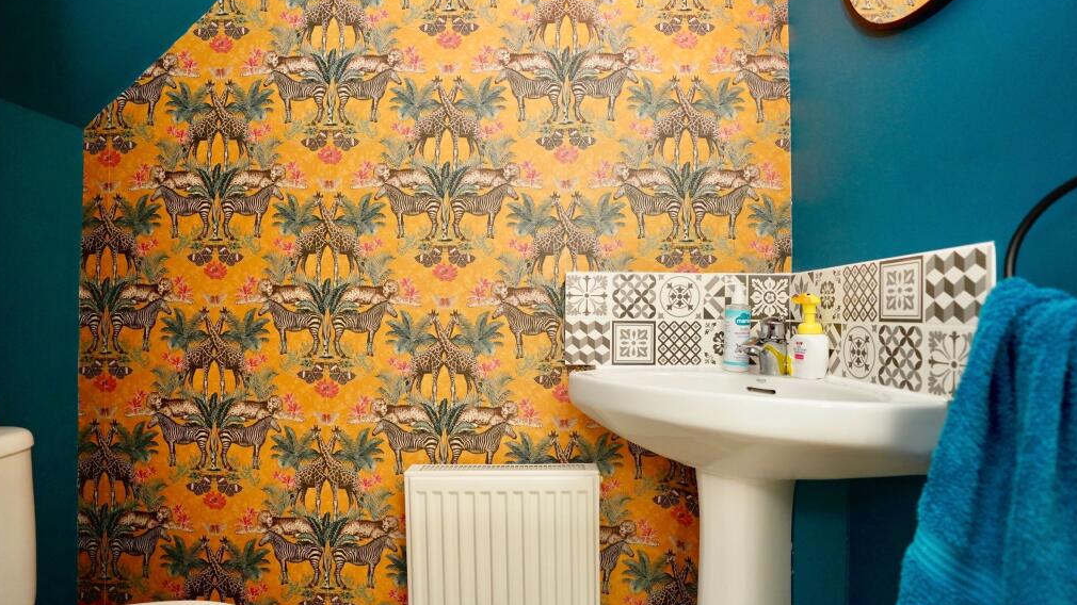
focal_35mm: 17
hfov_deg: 95.9
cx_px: 534
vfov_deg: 63.9
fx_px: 485
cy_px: 314
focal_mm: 16
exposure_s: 1/160
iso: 6400
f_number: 2.8
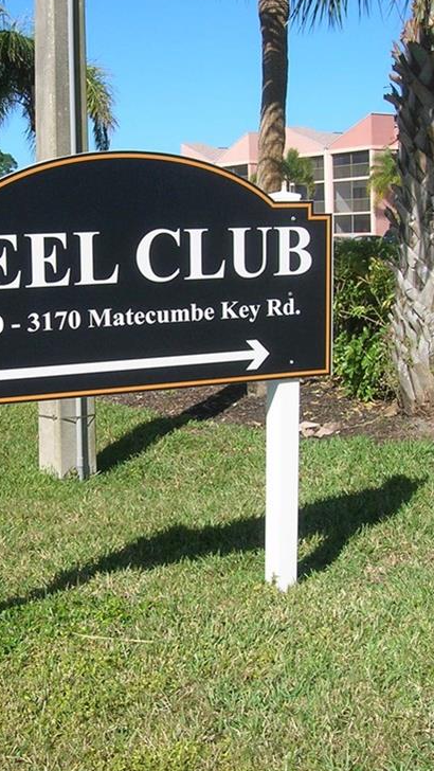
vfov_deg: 39.9
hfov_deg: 22.9
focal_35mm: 52
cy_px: 388
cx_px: 112
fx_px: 1063
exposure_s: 1/392
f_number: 4.9
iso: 50
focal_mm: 5.7
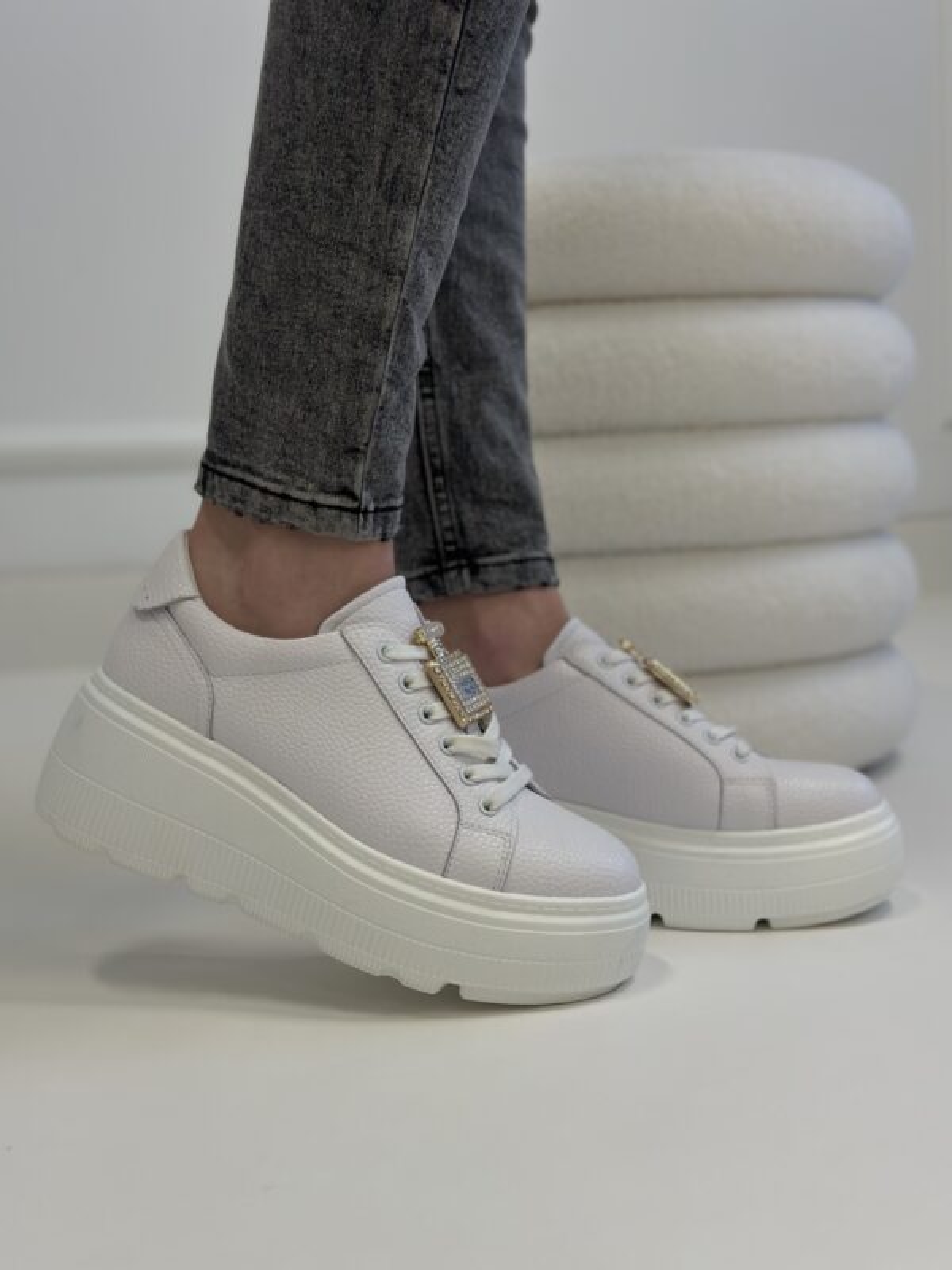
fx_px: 1760
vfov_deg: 39.7
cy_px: 635
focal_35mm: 48
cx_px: 476
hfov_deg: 30.3
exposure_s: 1/145
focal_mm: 6.86
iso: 100
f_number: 1.78
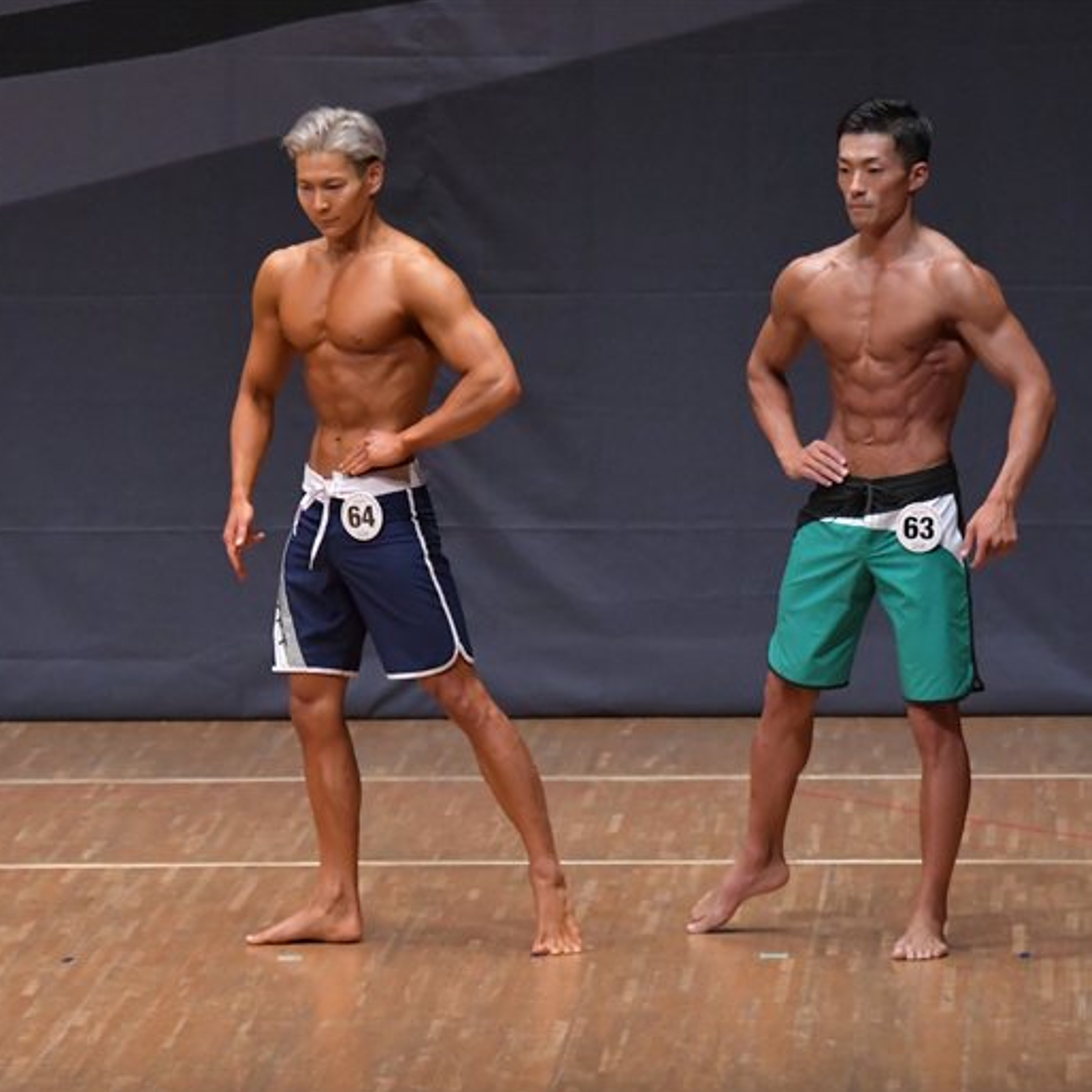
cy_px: 547
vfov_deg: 5.7
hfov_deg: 5.7
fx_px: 10993
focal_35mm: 308
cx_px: 469
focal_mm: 160
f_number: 5.6
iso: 6400
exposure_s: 1/400
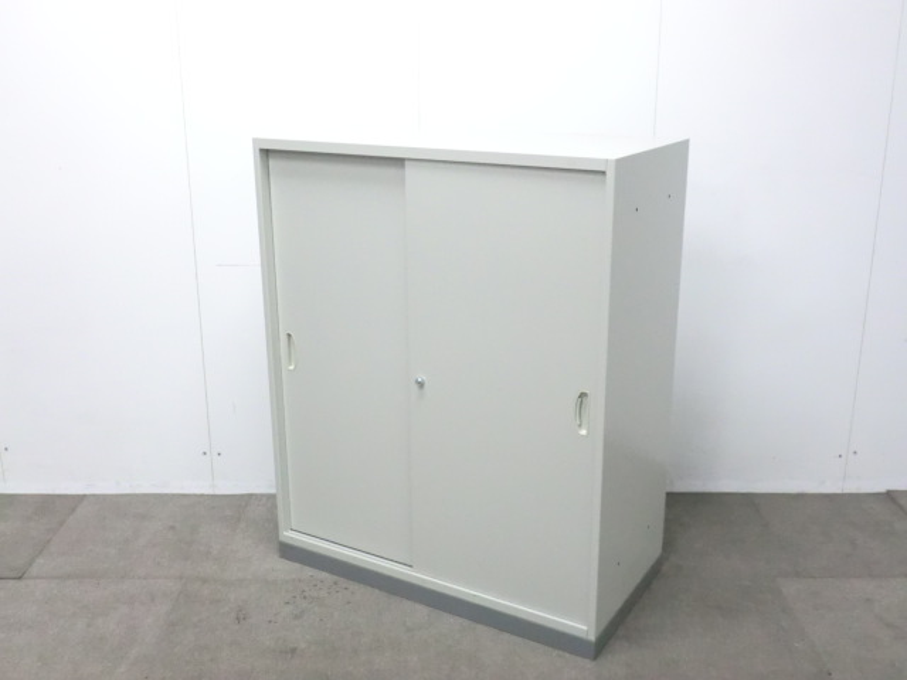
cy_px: 340
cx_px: 454
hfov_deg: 49.0
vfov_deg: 37.7
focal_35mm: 38
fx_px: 996
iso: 800
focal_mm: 6.9
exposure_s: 1/50
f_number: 3.9
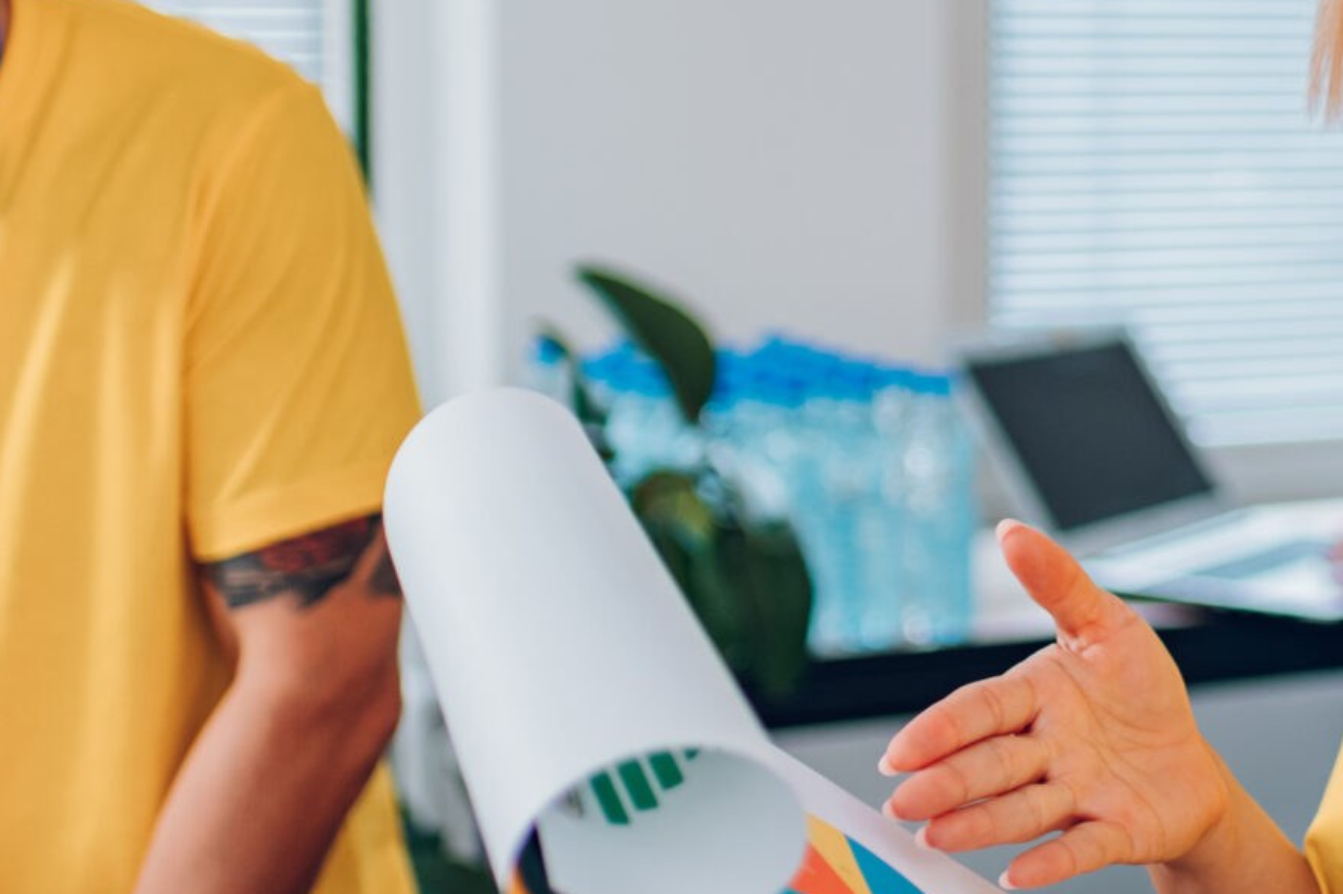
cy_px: 464
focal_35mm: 103
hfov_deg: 19.4
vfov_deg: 13.3
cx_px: 1294
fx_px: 3840
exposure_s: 1/200
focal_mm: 35
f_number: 1.8
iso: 250
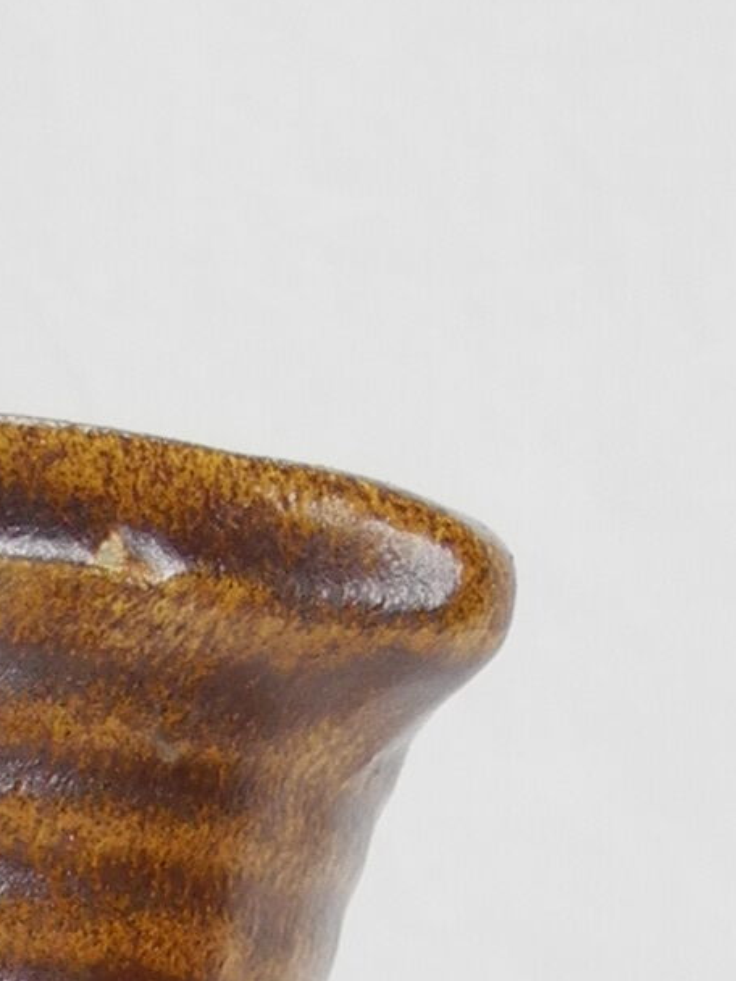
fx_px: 4763
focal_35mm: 168
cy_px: 2559
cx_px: -528
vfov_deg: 9.9
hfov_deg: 8.5
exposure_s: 1/83.7
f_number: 2.8
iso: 100
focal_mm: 6
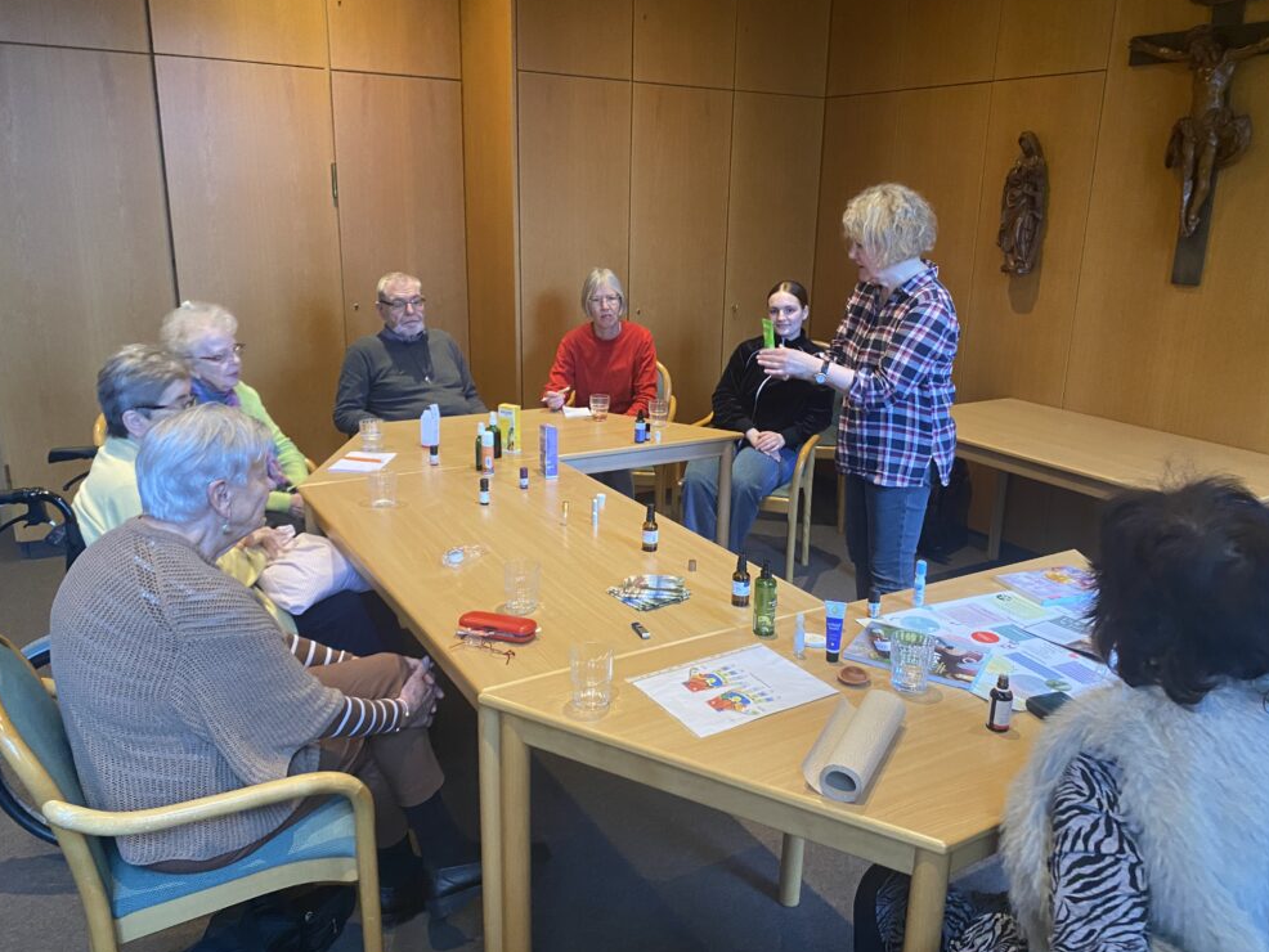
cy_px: 475
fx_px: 990
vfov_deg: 51.4
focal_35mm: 27
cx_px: 649
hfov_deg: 65.3
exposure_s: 1/33
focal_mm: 4.25
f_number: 1.8
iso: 320
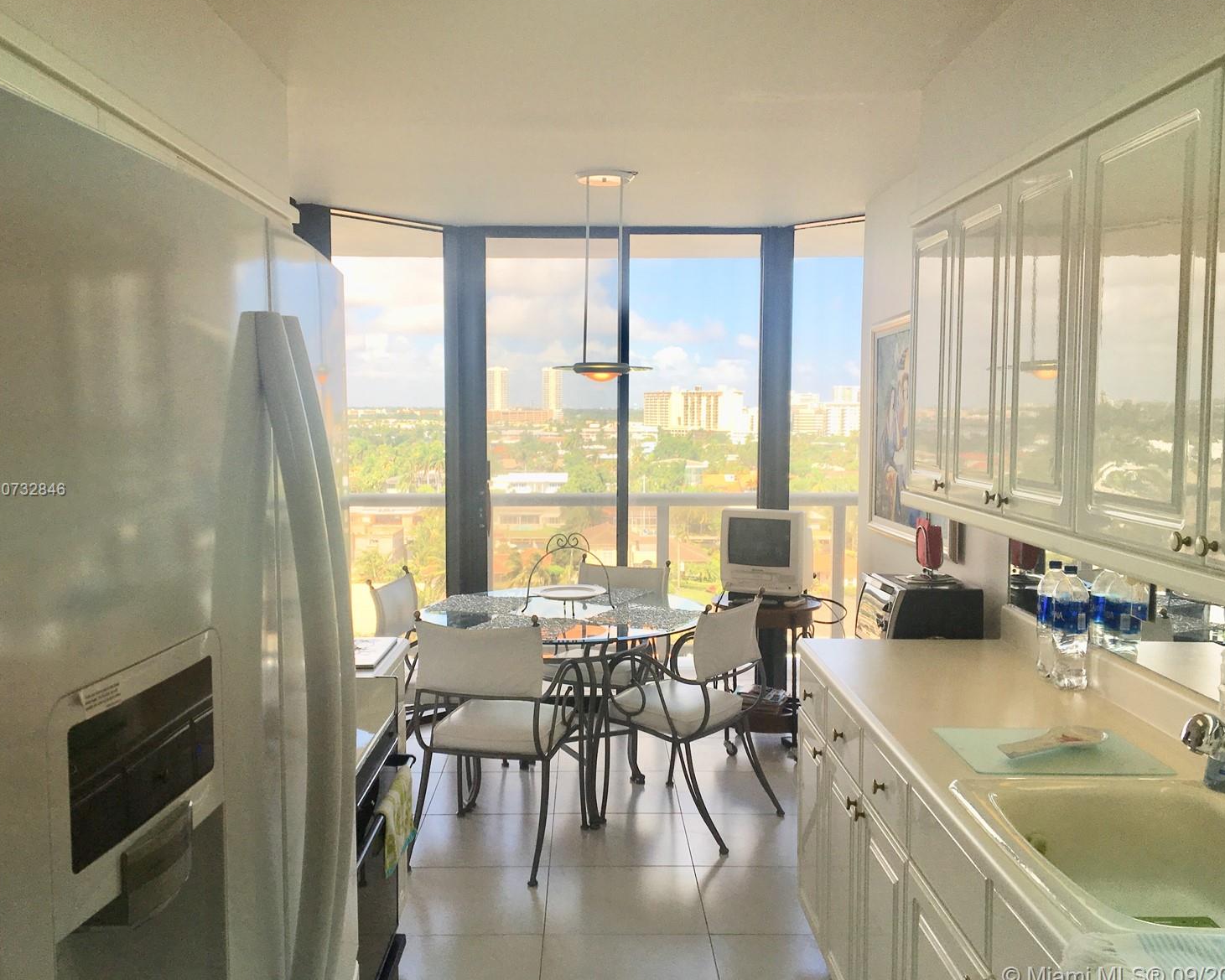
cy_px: 490
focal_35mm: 31
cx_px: 604
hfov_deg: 57.2
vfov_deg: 47.1
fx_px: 1124
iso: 25
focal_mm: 4.15
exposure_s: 1/418
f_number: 2.2
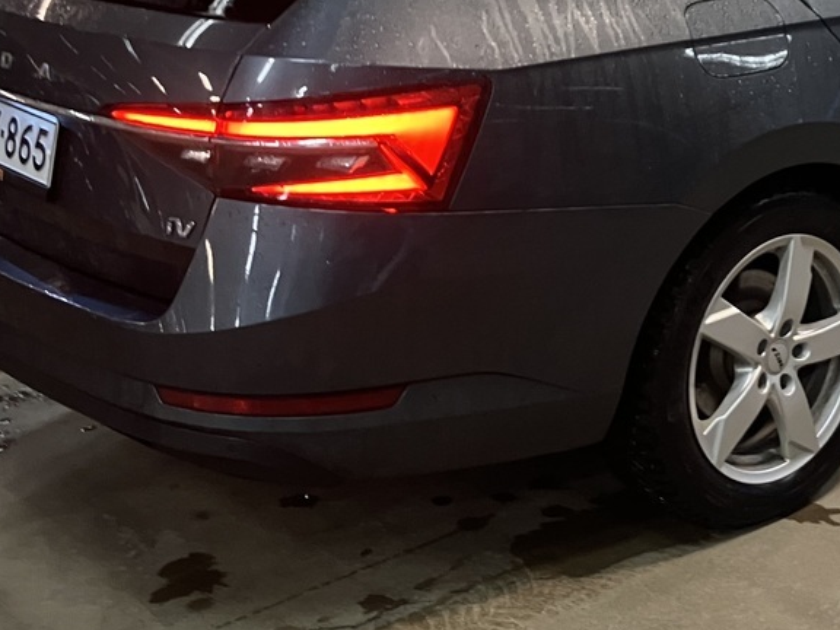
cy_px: 105
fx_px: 1699
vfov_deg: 20.7
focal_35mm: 70
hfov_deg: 27.0
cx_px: 719
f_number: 1.8
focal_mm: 3.99
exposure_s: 1/50
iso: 125
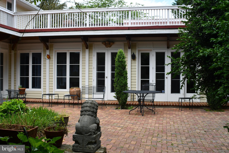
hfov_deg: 46.4
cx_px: 114
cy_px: 76
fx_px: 267
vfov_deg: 31.9
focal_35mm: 42
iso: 200
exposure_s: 1/250
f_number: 8
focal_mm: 28
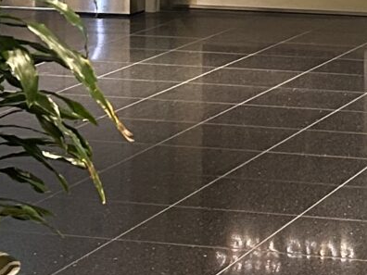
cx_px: 371
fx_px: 1781
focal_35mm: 168
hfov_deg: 11.6
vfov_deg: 8.6
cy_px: -135
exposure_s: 1/50
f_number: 1.5
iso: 320
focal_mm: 5.7
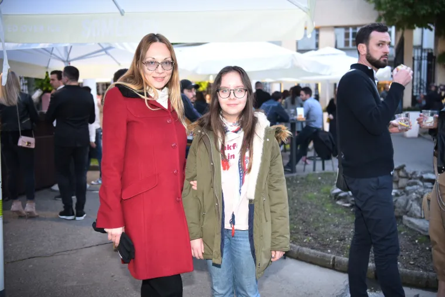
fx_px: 420
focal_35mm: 34
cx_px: 222
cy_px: 148
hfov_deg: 55.8
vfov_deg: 38.9
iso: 800
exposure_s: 1/30
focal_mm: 34
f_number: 2.8
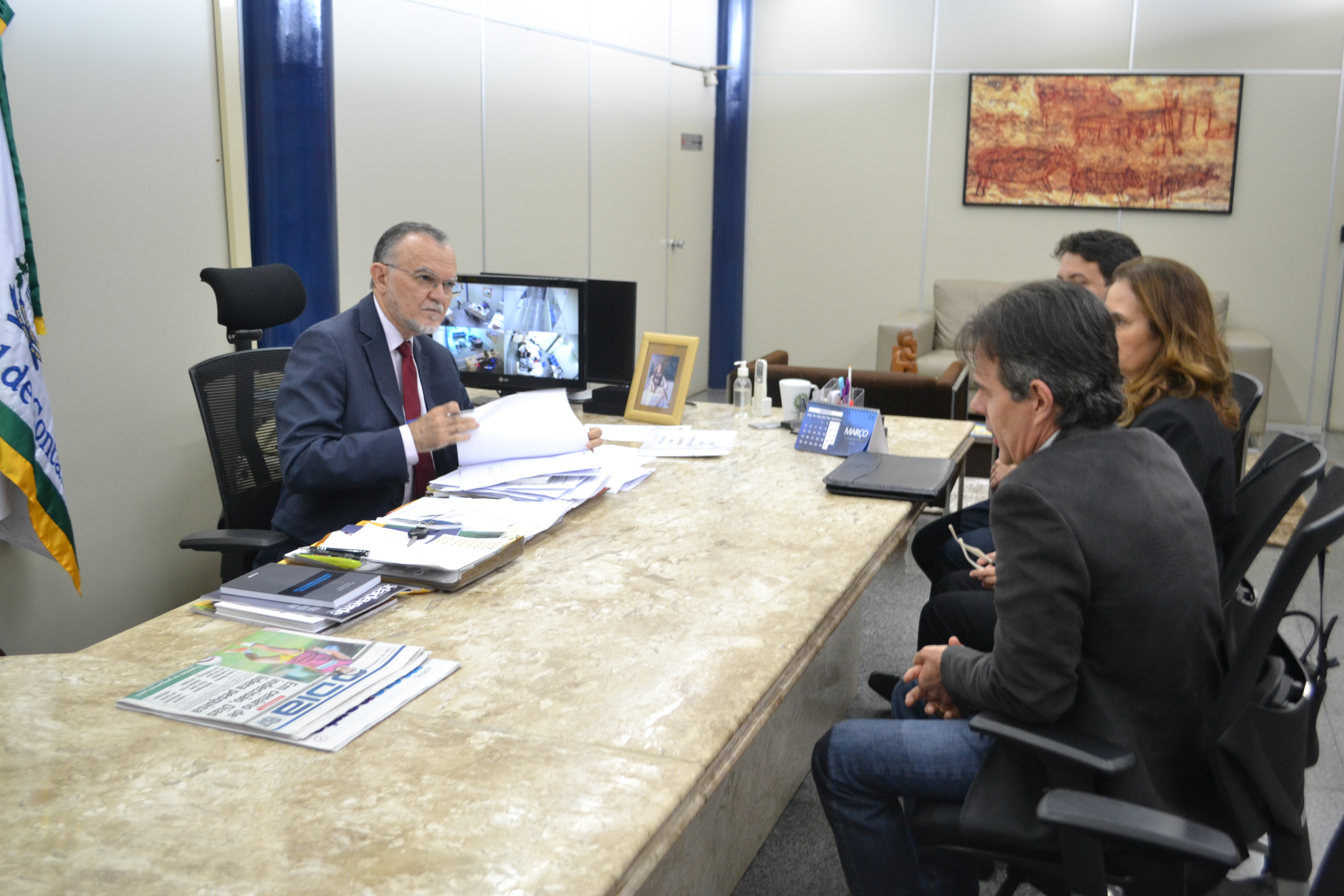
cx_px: 672
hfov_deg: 53.1
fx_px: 1344
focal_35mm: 36
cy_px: 448
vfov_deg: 36.9
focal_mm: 24
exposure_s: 1/30
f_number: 4
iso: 800
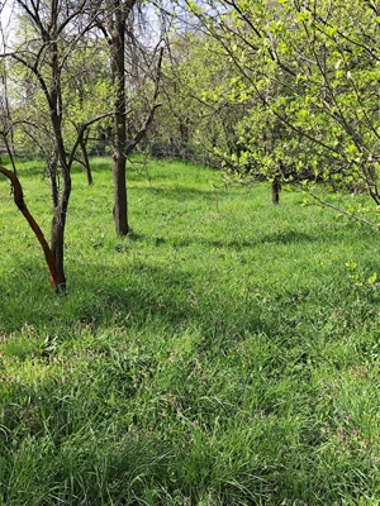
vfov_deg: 50.1
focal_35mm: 37
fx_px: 542
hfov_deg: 38.7
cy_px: 253
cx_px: 190
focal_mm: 6.19
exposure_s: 1/360
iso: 50
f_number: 1.65
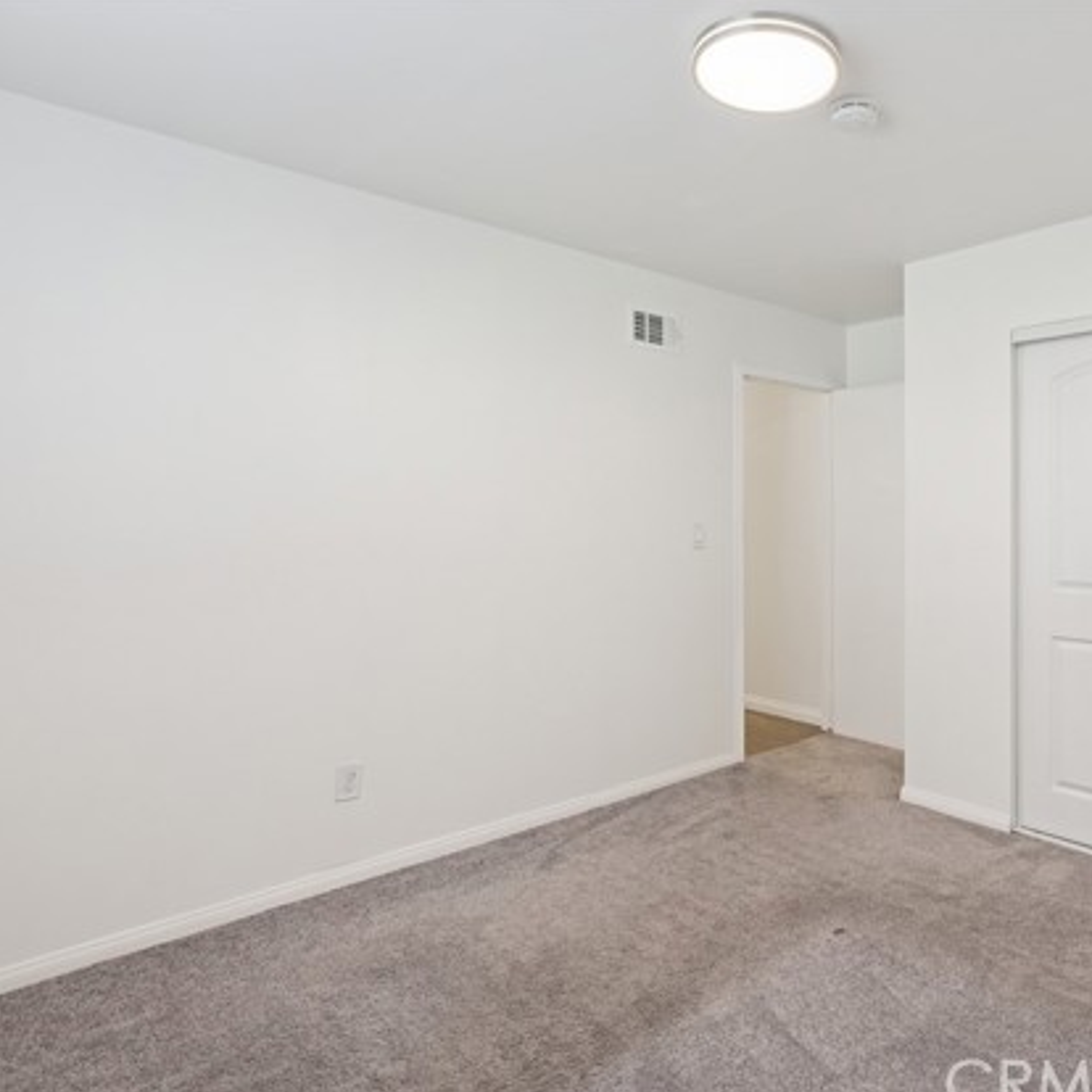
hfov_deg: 68.2
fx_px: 749
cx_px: 799
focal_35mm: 21
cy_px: 558
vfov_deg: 72.1
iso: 400
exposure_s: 1/20
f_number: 8
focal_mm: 16
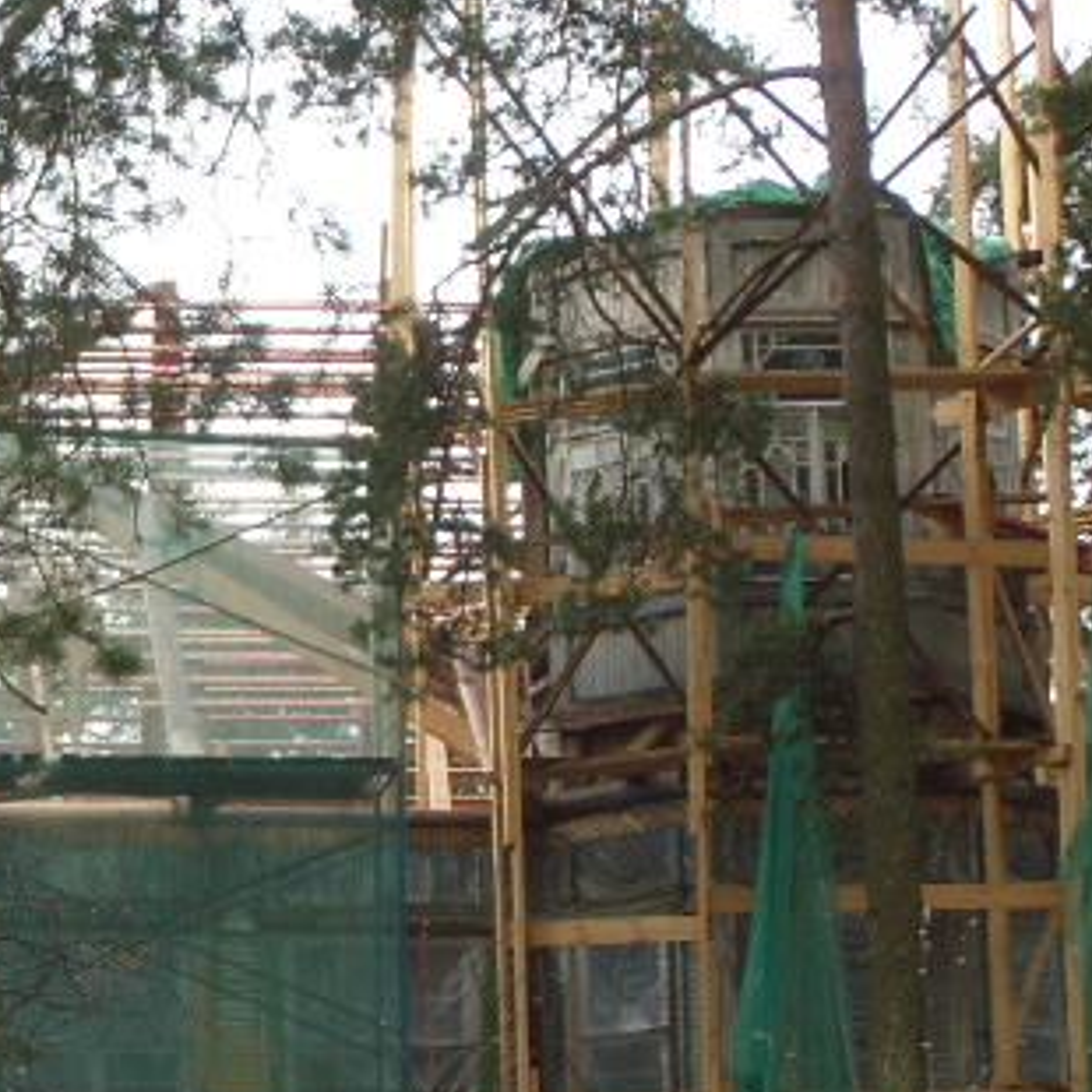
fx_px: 6460
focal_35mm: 181
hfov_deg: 9.6
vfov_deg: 9.7
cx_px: 176
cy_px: 574
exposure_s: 1/239
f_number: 3.7
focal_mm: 10.36
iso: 50
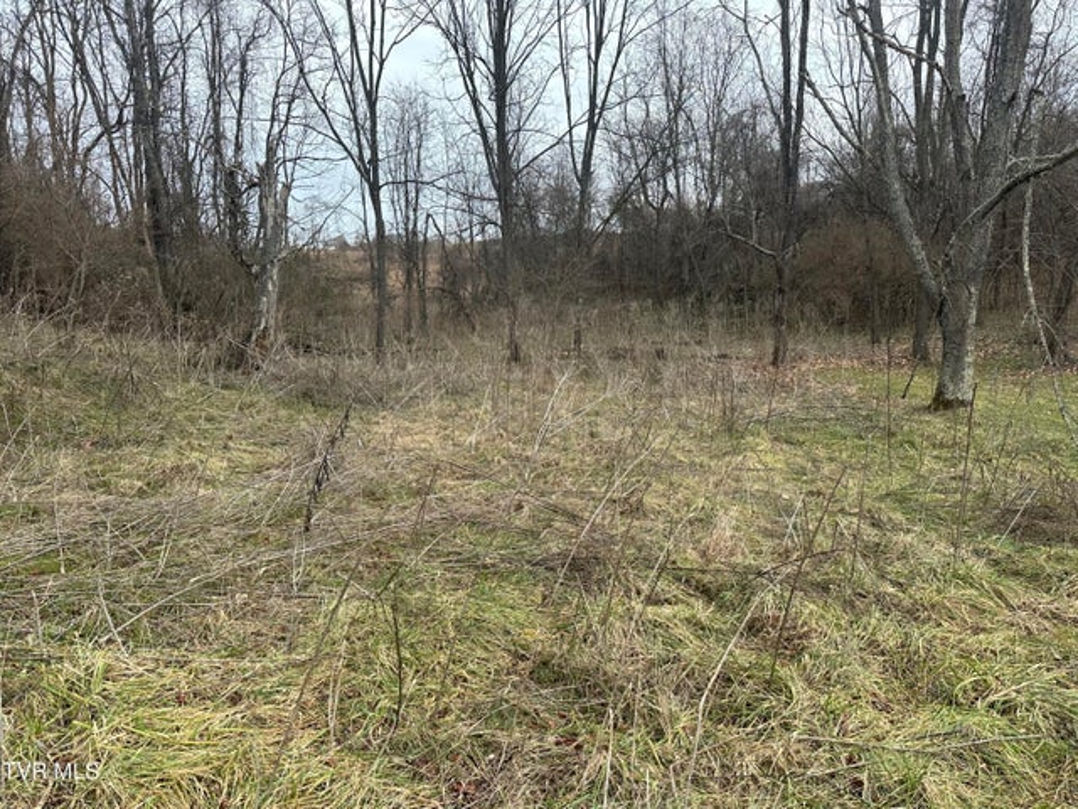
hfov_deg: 71.6
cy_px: 404
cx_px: 539
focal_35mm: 24
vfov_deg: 56.8
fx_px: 747
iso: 80
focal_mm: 6.86
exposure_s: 1/729
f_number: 1.78
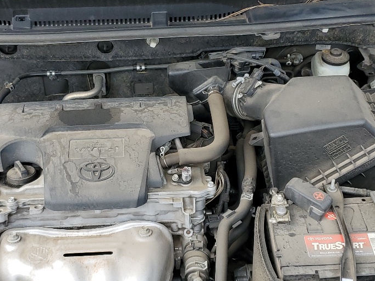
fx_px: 661
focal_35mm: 61
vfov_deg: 24.0
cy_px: 139
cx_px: 153
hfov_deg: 31.6
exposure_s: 1/526
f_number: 1.5
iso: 50
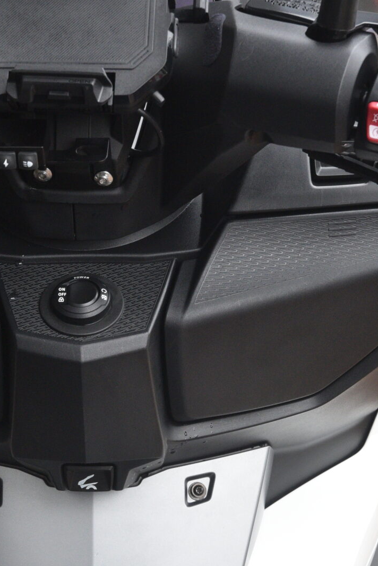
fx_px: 2077
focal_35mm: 132
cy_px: 482
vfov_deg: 15.4
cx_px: 74
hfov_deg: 10.4
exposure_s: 1/250
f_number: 8
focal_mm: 55
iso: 2000
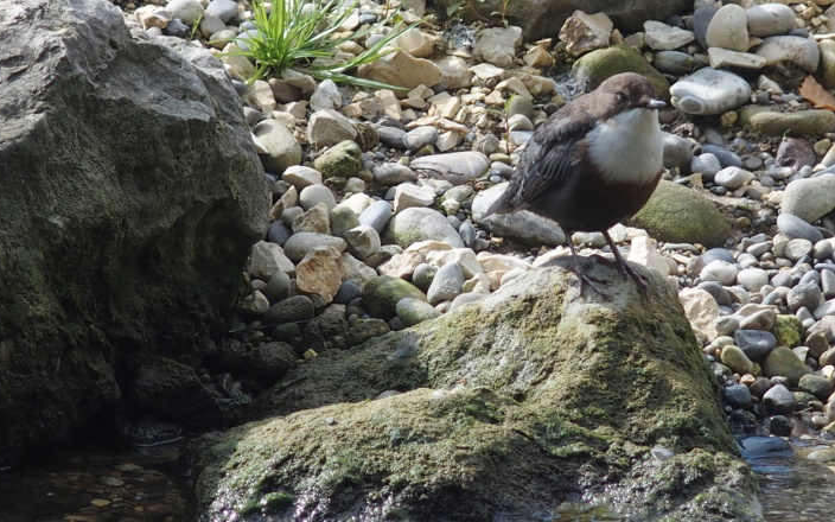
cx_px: 627
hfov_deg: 3.6
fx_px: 13313
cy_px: 147
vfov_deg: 2.2
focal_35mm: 585
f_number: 3.2
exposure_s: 1/640
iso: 100
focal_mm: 56.7
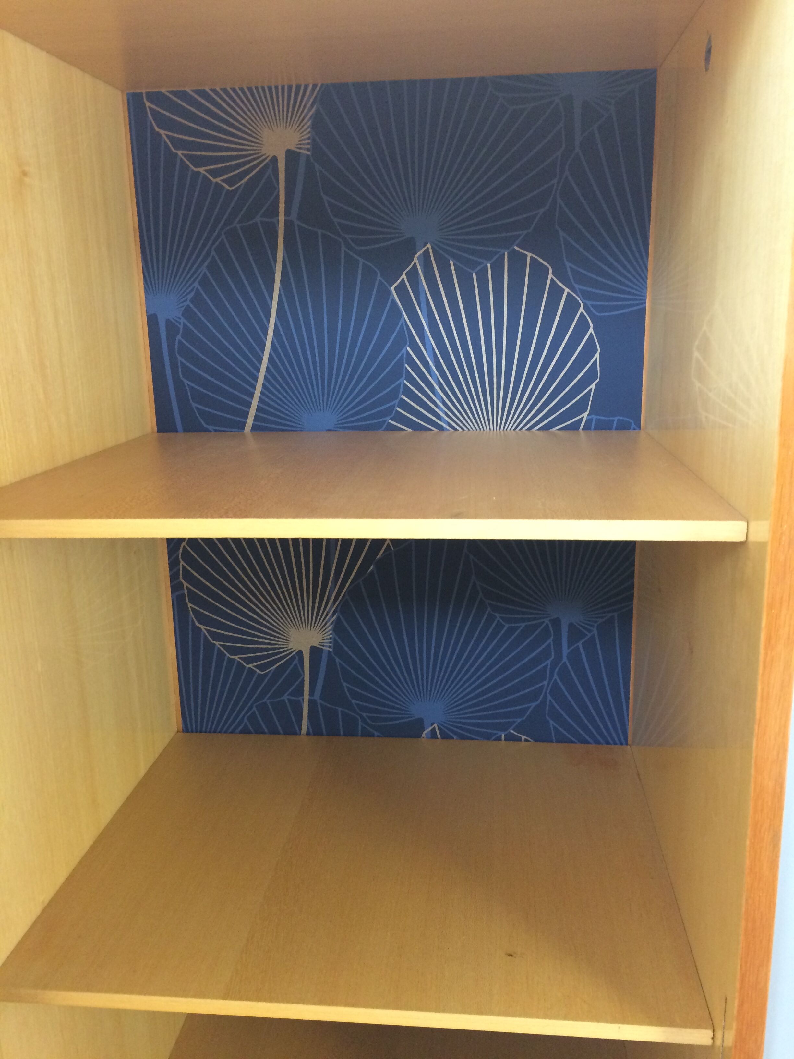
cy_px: 530
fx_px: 887
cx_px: 397
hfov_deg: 48.2
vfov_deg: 61.7
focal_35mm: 29
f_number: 2.2
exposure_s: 1/33
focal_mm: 4.15
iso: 200
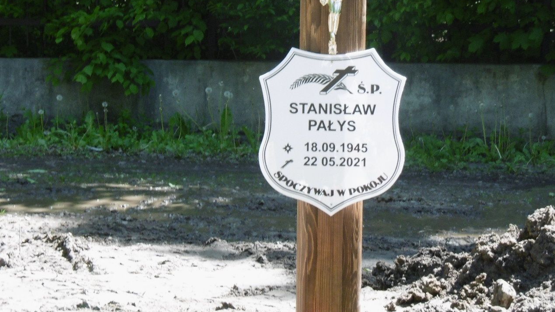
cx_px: 329
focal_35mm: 137
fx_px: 2017
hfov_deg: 15.7
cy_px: 37
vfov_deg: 8.8
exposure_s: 1/80
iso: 100
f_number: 4.5
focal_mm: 14
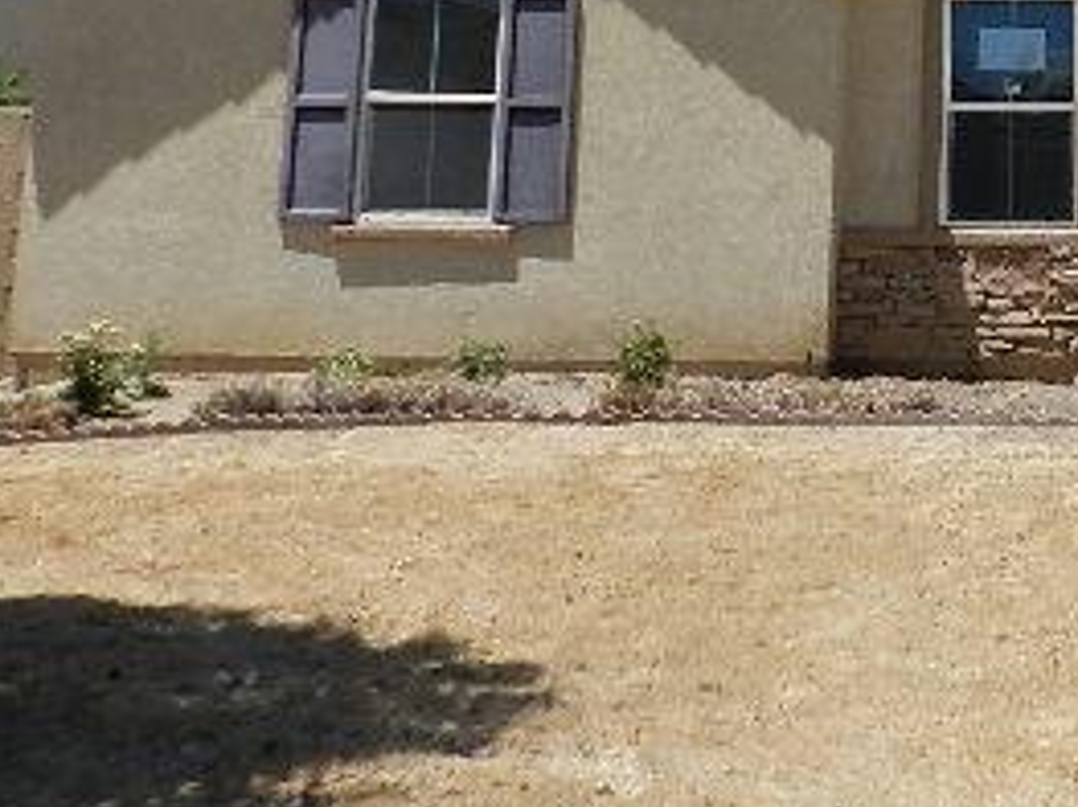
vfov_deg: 24.5
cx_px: 1098
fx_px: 1743
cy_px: -57
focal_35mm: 56
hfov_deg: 31.5
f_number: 4.5
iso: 160
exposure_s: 1/1000
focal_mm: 4
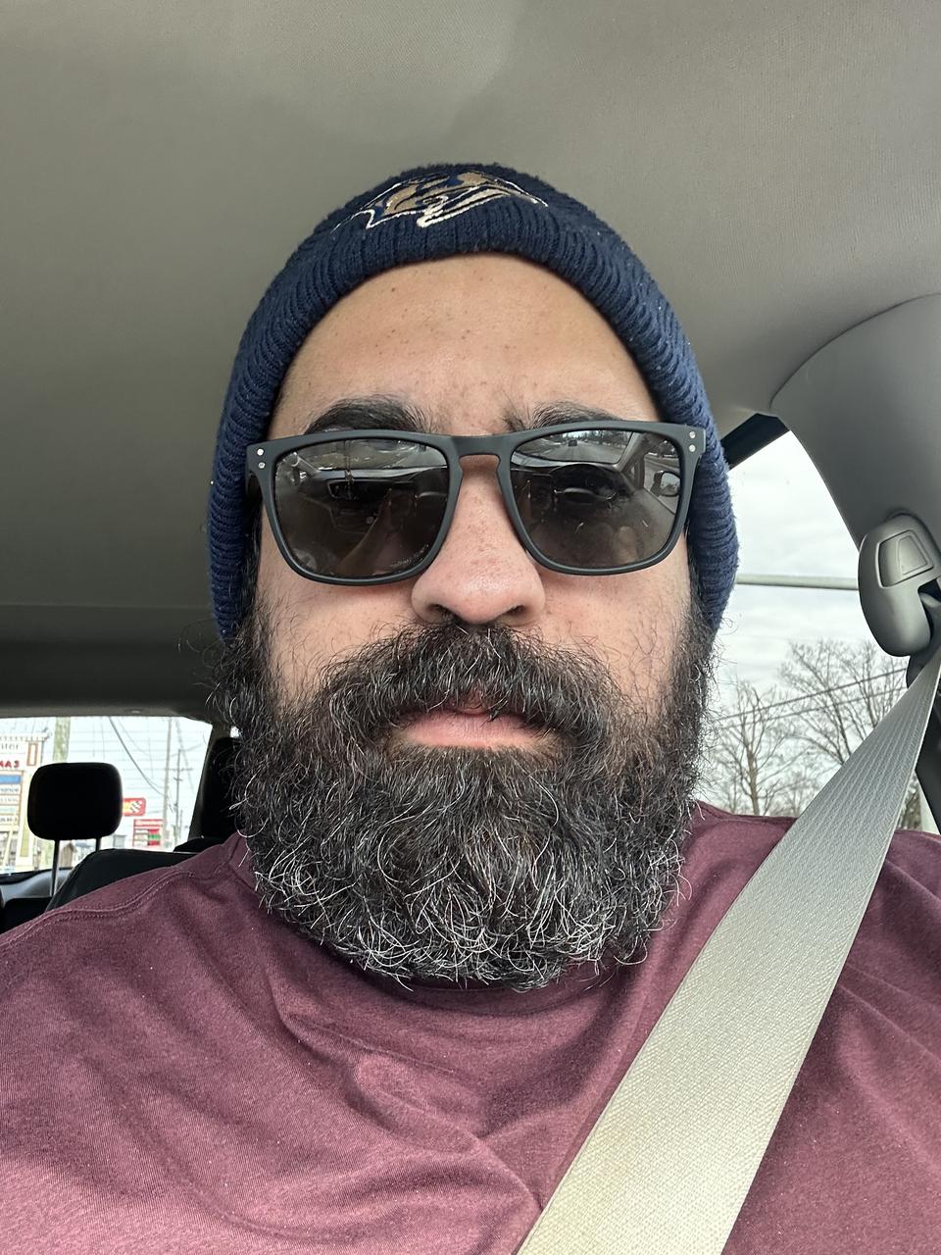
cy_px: 628
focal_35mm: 30
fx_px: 1087
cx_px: 470
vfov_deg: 60.0
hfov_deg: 46.8
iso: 50
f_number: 1.9
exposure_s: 1/121
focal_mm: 2.69
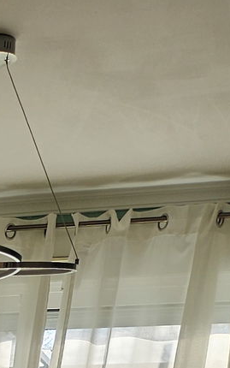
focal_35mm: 121
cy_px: 855
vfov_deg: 13.3
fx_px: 1213
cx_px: -380
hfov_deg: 9.3
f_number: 1.8
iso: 25
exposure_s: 1/282
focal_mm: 5.4
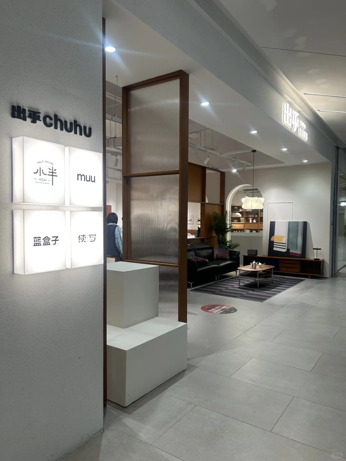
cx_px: 173
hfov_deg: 53.1
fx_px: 347
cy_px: 230
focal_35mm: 26
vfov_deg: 67.3
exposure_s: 1/100
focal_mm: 5.7
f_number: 1.5
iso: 40
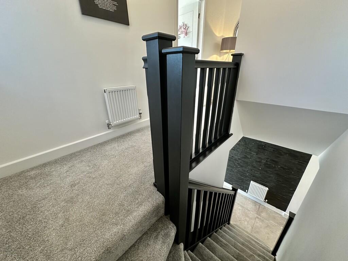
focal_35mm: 14
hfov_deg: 102.1
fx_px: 141
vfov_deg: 85.7
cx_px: 174
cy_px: 130
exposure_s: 1/50
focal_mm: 2.22
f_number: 2.2
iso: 250
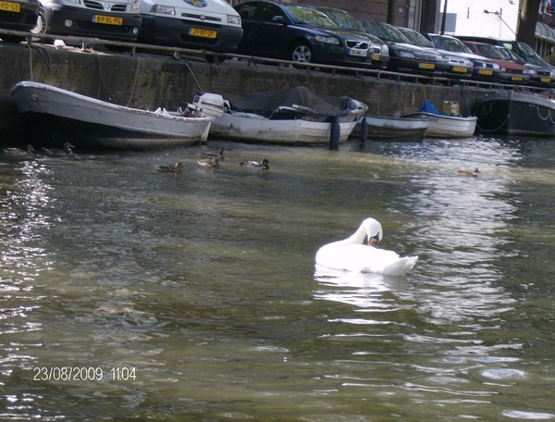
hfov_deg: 18.0
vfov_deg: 13.7
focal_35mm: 109
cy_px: 211
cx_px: 278
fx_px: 1756
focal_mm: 18
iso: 100
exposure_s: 1/185
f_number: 4.8
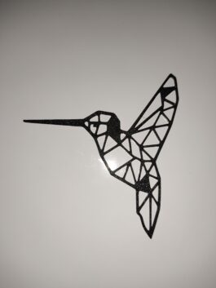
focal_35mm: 26
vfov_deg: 67.3
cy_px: 144
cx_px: 108
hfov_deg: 53.1
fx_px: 216
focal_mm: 4.74
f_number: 1.79
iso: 106
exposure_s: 1/50
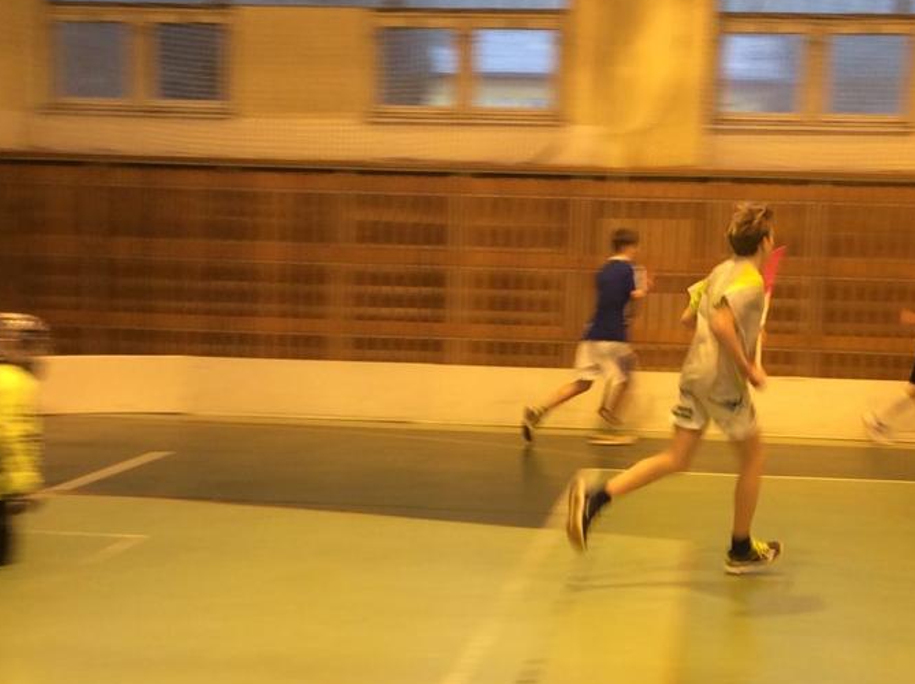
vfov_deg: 22.8
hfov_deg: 30.2
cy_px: 466
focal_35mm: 64
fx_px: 1690
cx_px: 555
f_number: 2.4
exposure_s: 1/25
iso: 64
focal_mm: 3.3
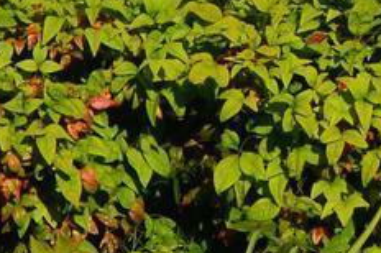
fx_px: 2357
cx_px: 347
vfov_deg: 6.0
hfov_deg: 9.2
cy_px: -167
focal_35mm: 223
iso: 200
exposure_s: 1/400
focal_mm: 24
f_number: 11
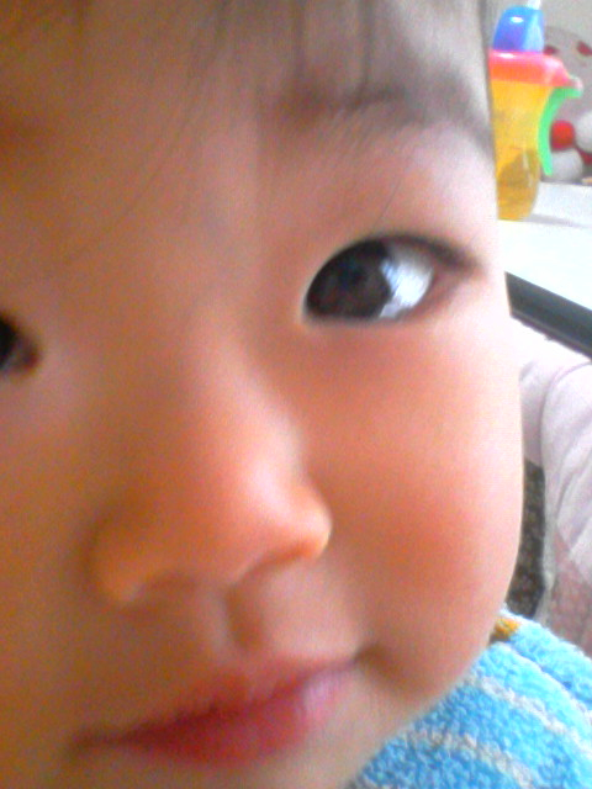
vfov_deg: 61.7
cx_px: 296
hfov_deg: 48.2
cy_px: 394
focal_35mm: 29
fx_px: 661
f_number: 2.8
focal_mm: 1.5
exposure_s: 1/12.7
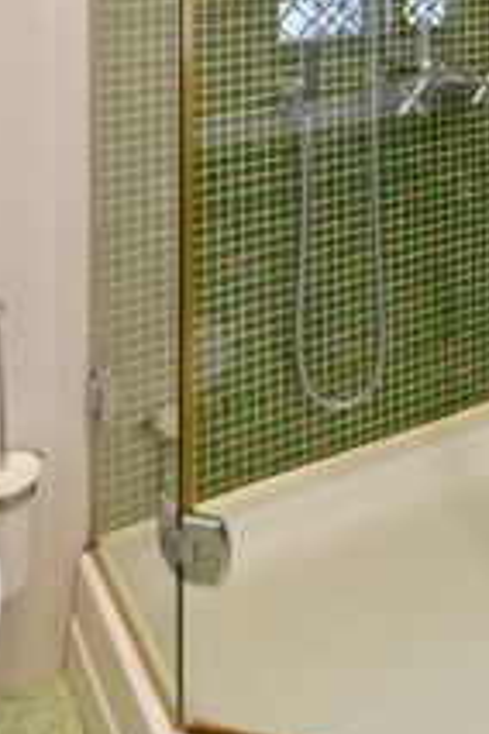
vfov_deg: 32.5
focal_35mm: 50
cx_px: 389
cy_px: -152
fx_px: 1019
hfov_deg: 26.5
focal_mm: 20
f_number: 4
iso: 800
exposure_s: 1/60
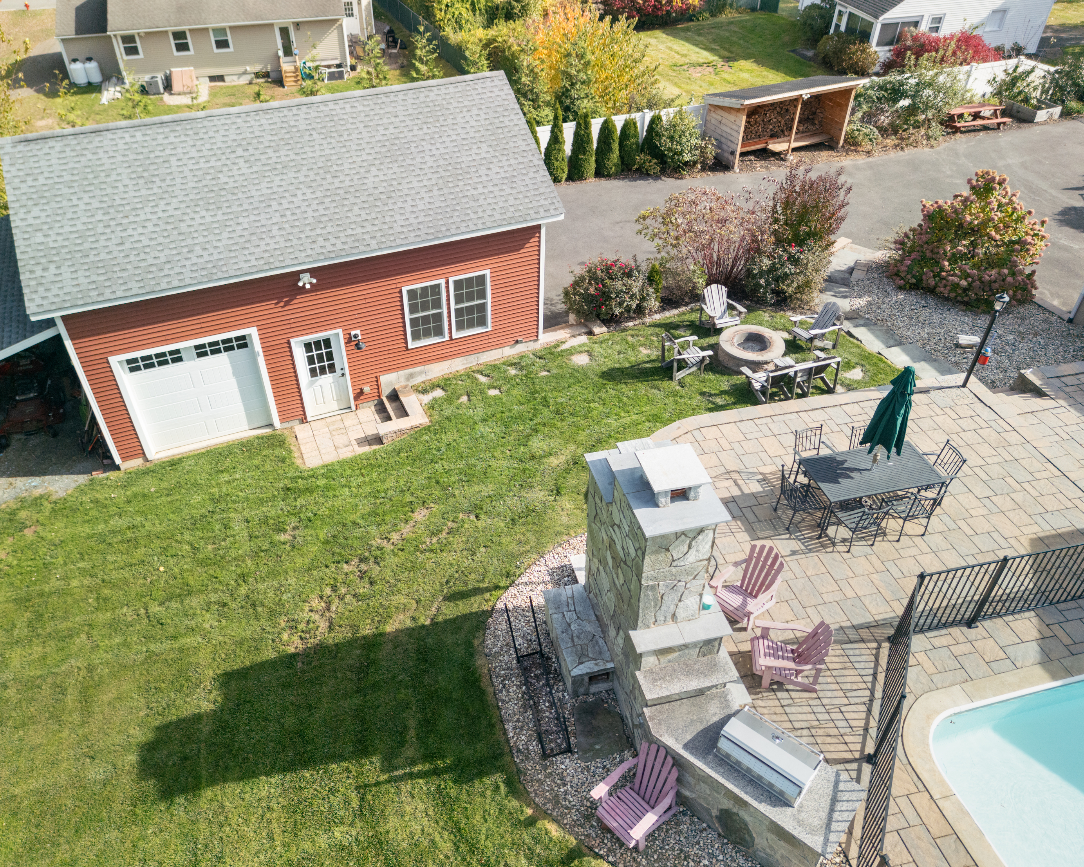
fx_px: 834
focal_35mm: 26
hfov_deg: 66.0
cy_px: 426
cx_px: 511
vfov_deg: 54.9
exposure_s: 1/500
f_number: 1.7
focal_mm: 6.72
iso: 140
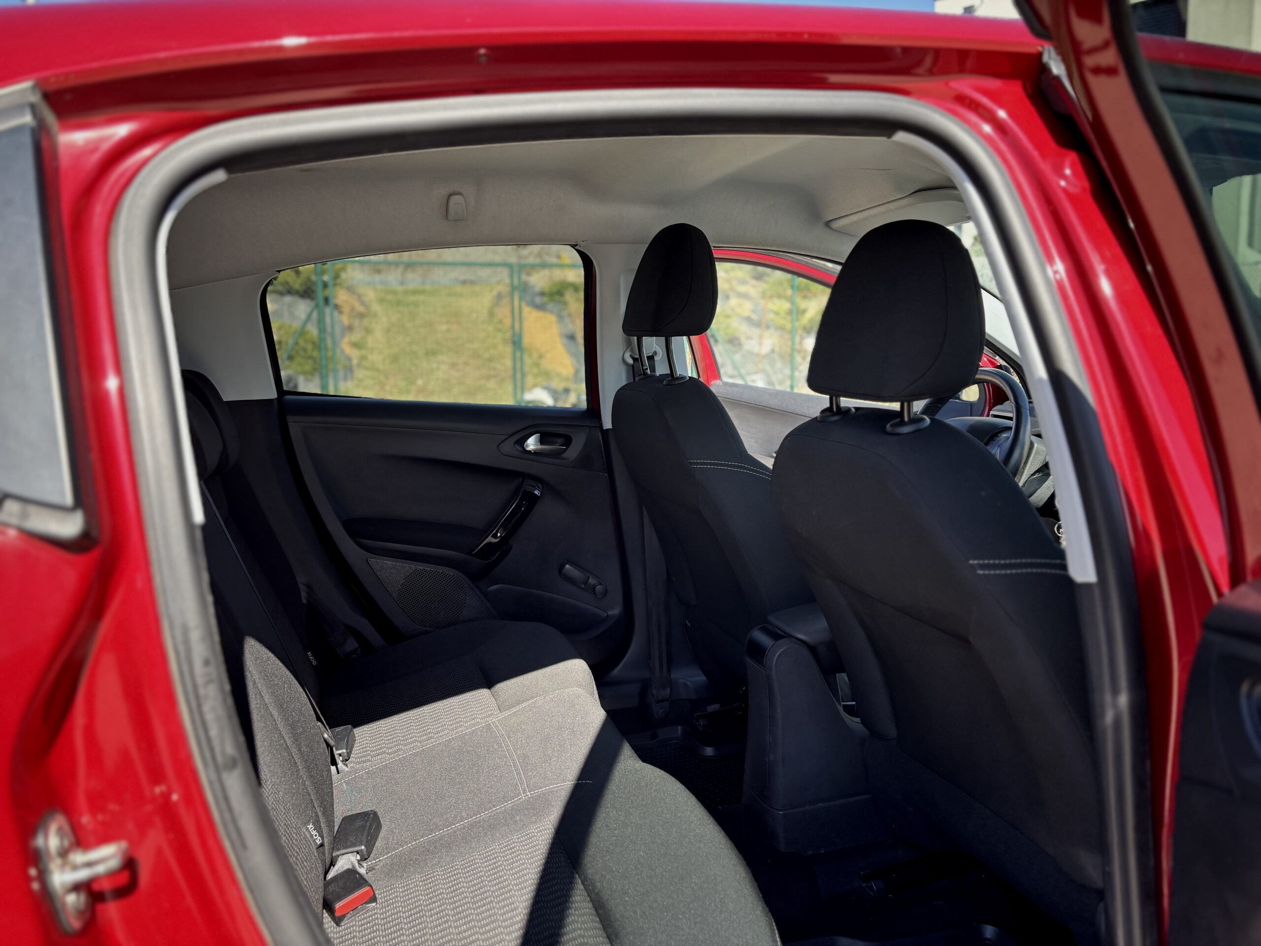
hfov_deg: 67.3
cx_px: 630
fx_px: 947
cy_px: 473
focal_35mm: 26
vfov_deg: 53.1
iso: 50
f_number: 1.6
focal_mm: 5.96
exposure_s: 1/390
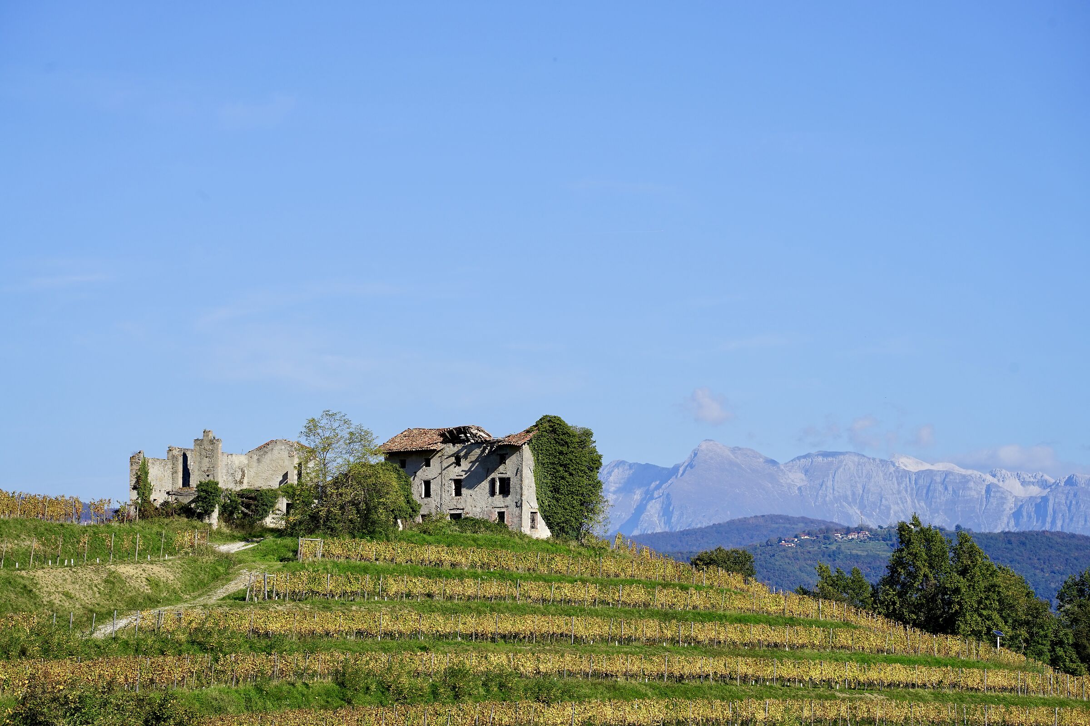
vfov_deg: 9.3
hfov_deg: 13.9
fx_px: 4481
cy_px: 363
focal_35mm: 148
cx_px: 545
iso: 100
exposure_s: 1/250
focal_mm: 148
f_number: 10
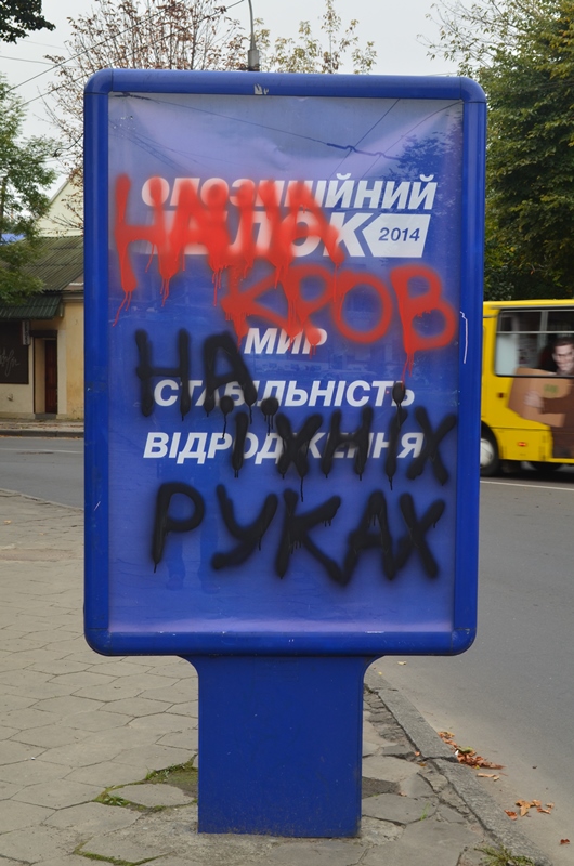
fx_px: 1441
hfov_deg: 22.5
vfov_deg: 33.5
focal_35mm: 60
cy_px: 433
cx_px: 287
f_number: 10
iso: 220
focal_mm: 40
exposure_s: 1/60
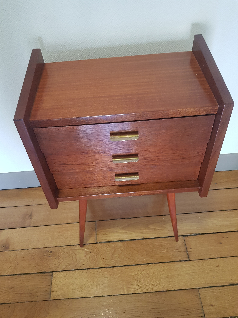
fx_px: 238
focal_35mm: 26
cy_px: 159
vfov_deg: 67.3
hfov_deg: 53.1
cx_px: 119
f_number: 1.7
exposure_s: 1/33
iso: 200
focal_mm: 4.2
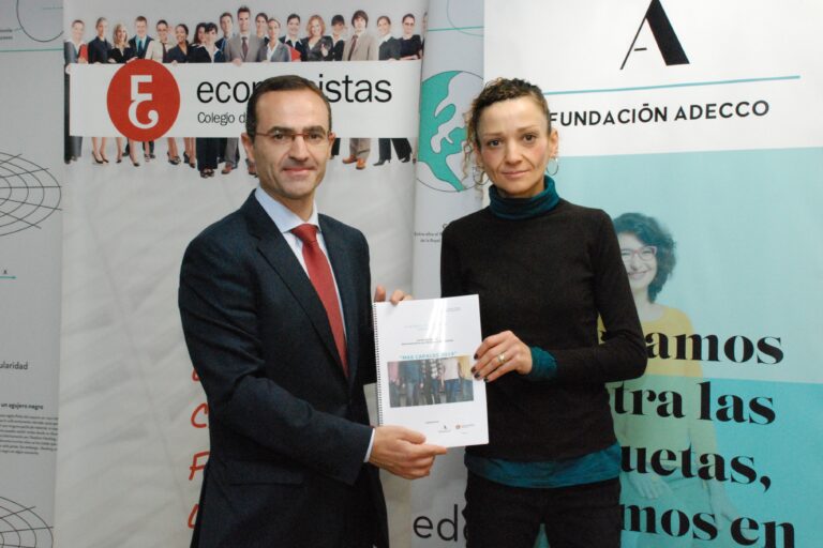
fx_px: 1200
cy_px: 274
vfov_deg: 25.8
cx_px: 412
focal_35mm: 52
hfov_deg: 37.9
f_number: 9
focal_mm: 35
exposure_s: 1/60
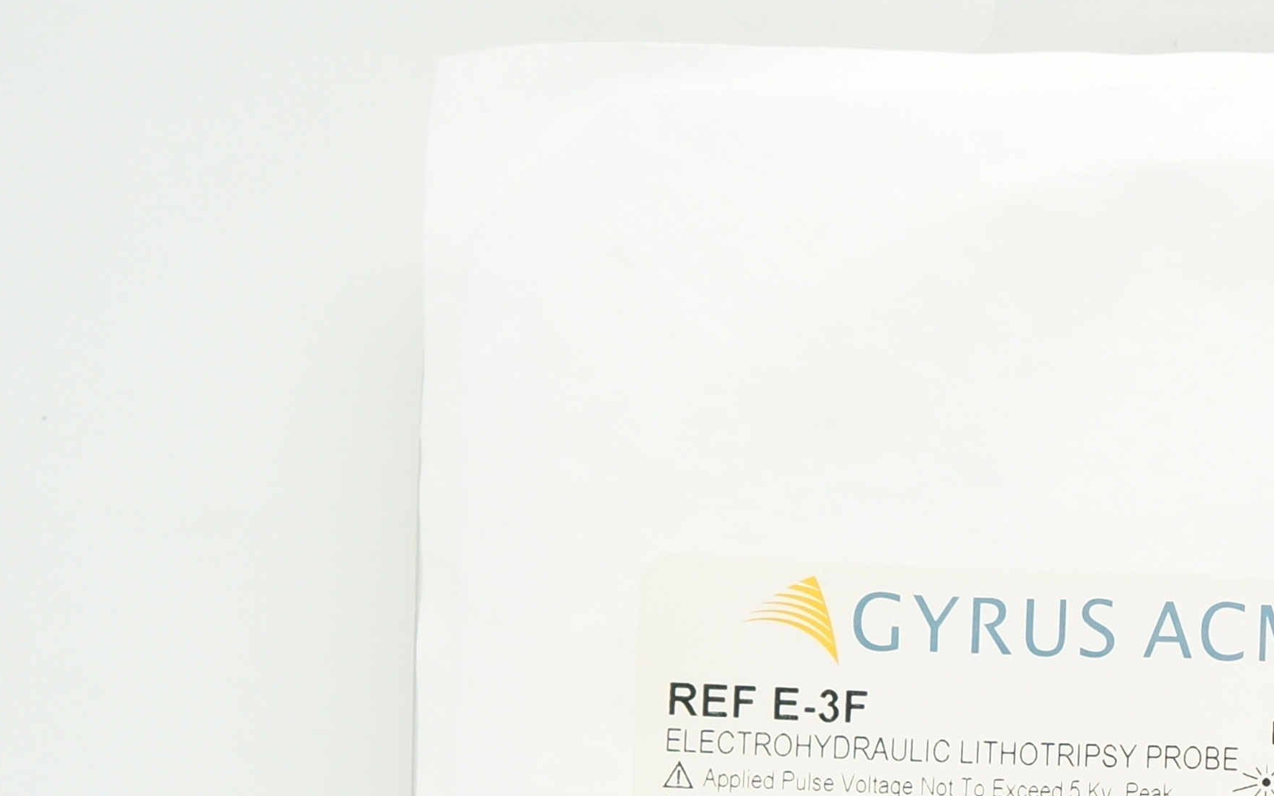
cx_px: 1239
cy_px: 873
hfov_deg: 15.6
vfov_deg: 9.9
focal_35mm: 131
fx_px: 4562
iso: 400
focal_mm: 31
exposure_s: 1/100
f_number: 4.5
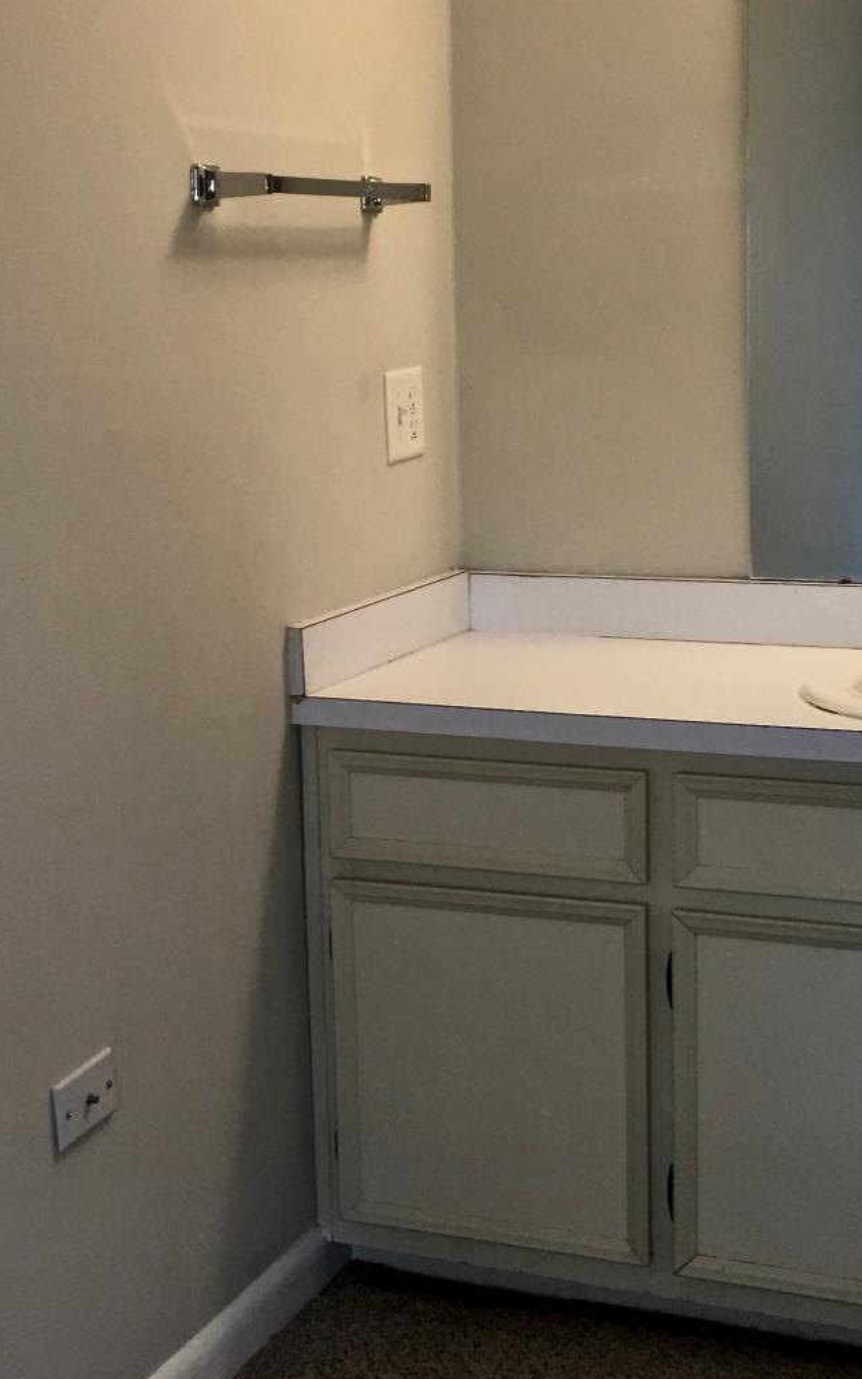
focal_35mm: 61
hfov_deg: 21.3
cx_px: 363
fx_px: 2293
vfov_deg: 33.5
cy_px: 640
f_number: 2.2
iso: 64
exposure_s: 1/20
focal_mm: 4.15
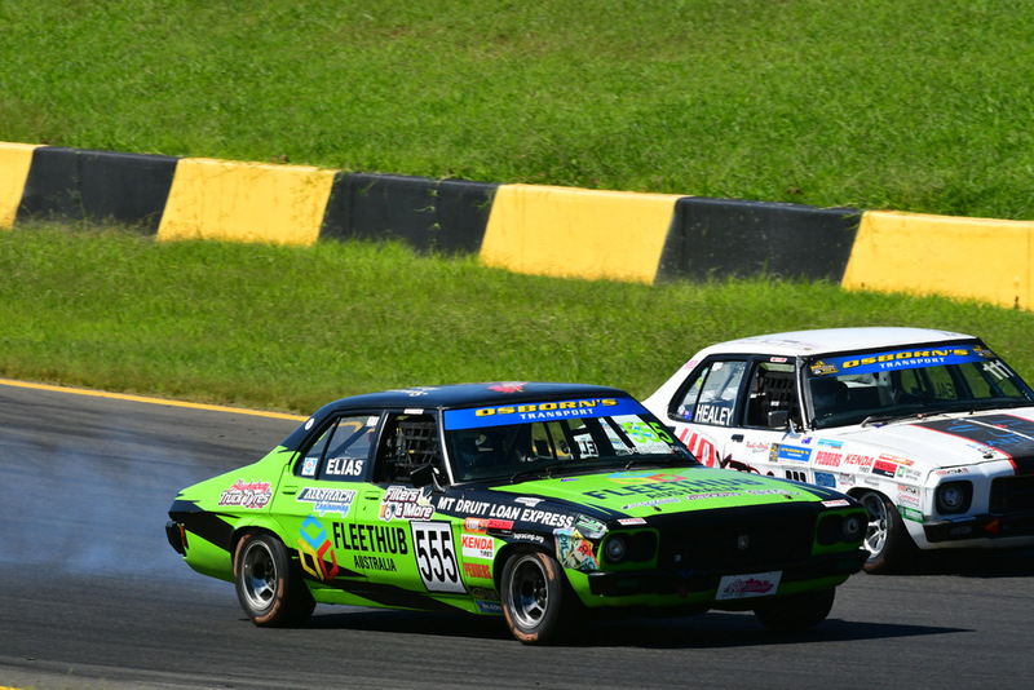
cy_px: 345
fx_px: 13360
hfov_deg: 4.4
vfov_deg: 3.0
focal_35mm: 465
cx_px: 517
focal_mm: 310
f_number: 13
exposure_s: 1/640
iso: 500
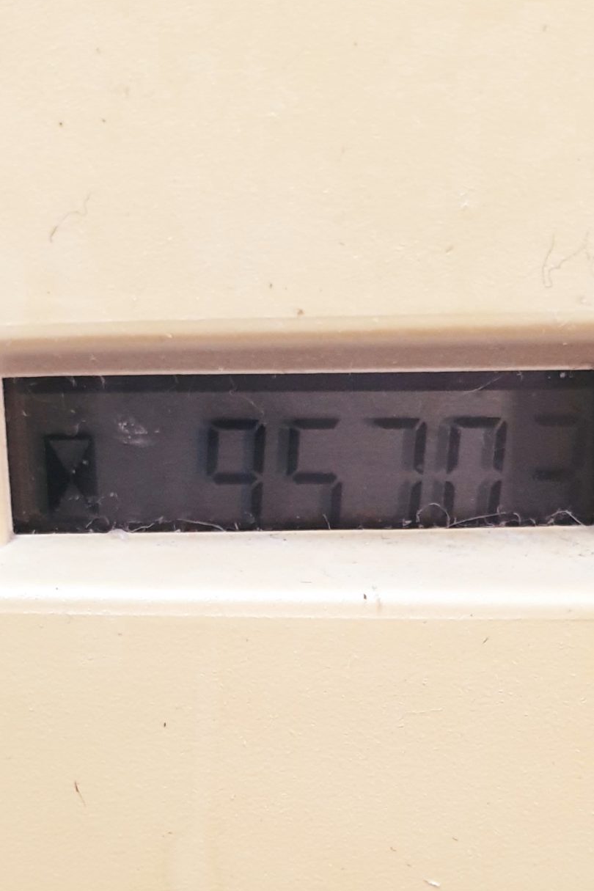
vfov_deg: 34.0
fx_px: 1411
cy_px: 718
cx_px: 364
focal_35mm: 57
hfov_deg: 23.7
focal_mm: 4.3
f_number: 2.4
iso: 400
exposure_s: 1/50
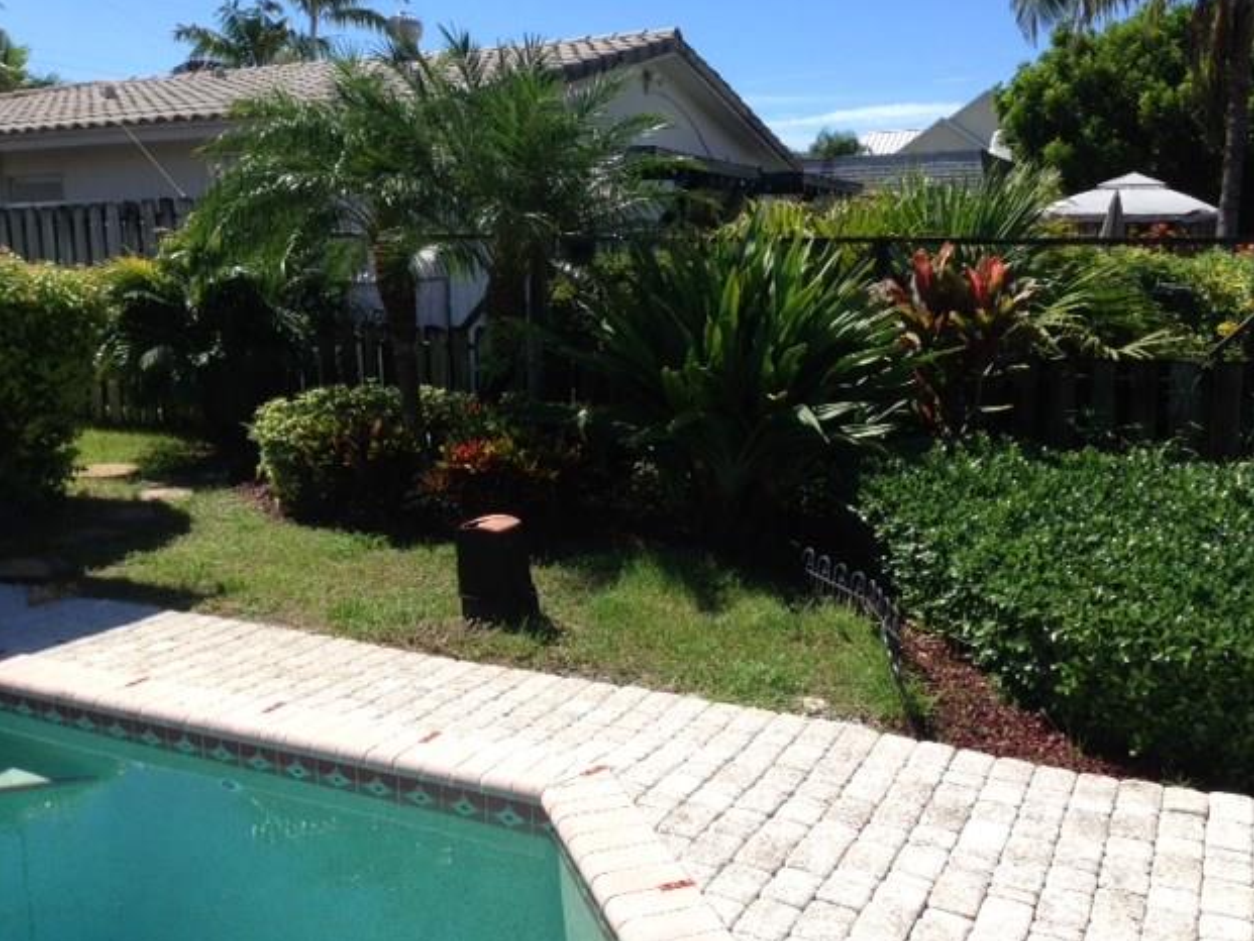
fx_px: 1232
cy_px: 468
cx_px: 642
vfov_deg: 41.8
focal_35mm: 34
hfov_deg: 53.9
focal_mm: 4.13
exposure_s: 1/1290
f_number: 2.4
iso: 50
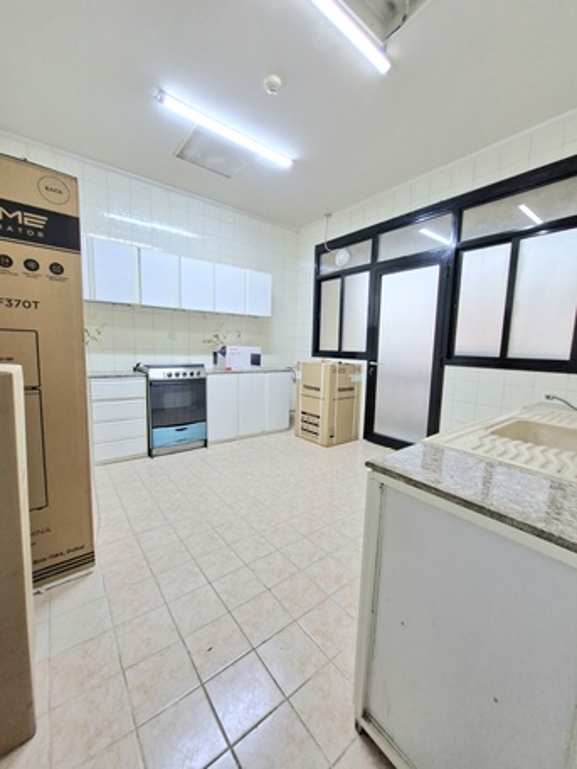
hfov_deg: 89.9
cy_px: 384
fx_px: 289
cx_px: 288
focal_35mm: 13
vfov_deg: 106.2
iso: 100
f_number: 2.2
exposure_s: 1/40
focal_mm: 1.74
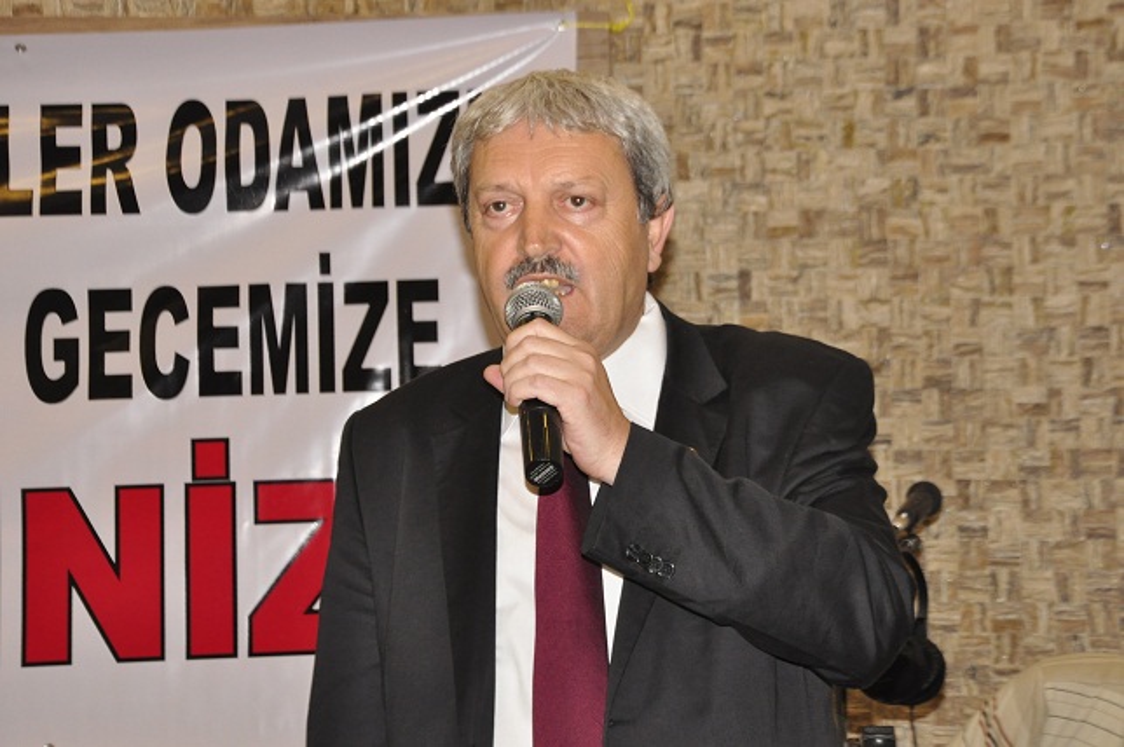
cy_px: 374
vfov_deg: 12.2
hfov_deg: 18.2
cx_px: 562
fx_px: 3509
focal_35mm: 112
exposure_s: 1/125
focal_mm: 75
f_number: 6.3
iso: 1000
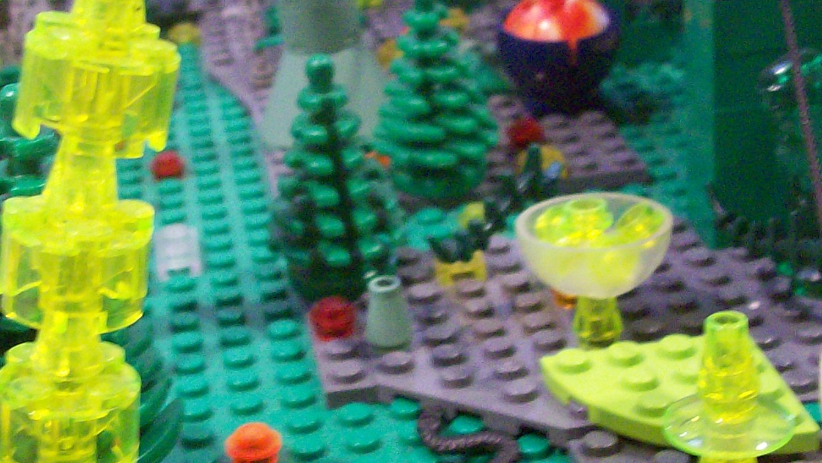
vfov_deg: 14.6
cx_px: 324
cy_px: 189
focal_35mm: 83
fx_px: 1809
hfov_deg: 25.5
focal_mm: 6
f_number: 2.7
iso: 160
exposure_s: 1/23.6
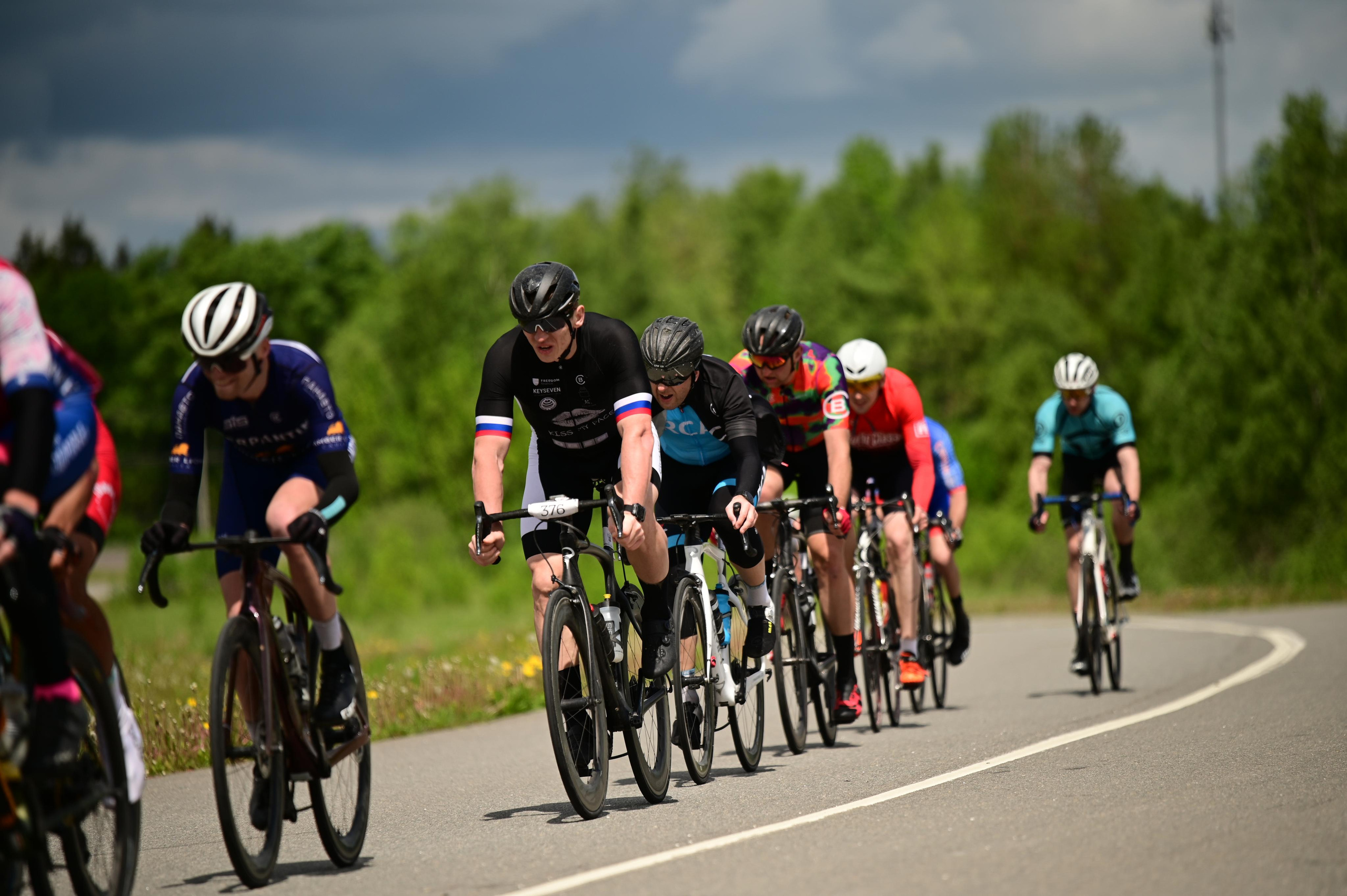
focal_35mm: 200
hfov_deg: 10.3
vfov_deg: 6.9
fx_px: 7479
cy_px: 448
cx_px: 674
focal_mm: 200
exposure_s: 1/4000
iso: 160
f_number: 2.8
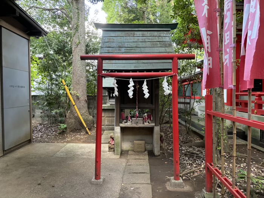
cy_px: 99
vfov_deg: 53.1
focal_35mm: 26
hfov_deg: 67.3
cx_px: 132
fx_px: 198
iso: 160
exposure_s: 1/60
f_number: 1.6
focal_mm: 5.96
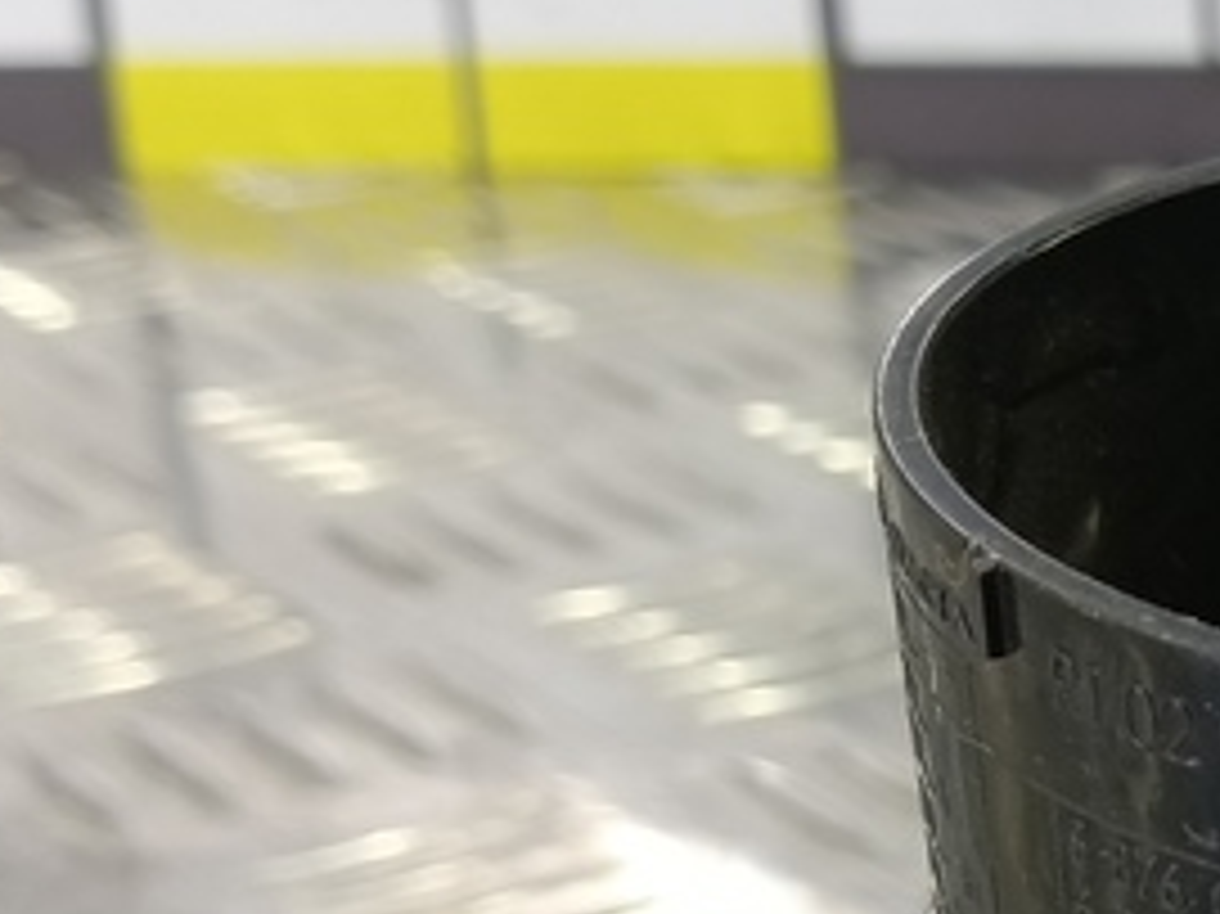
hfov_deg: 20.0
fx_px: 3065
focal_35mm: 87
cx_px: 1733
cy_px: 1108
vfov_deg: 16.3
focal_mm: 4.11
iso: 156
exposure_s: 1/50
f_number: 1.6
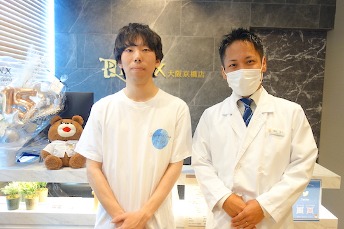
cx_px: 187
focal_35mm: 31
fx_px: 296
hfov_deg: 60.2
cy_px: 116
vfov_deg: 42.3
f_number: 1.8
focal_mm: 10.4
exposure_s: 1/30
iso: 125
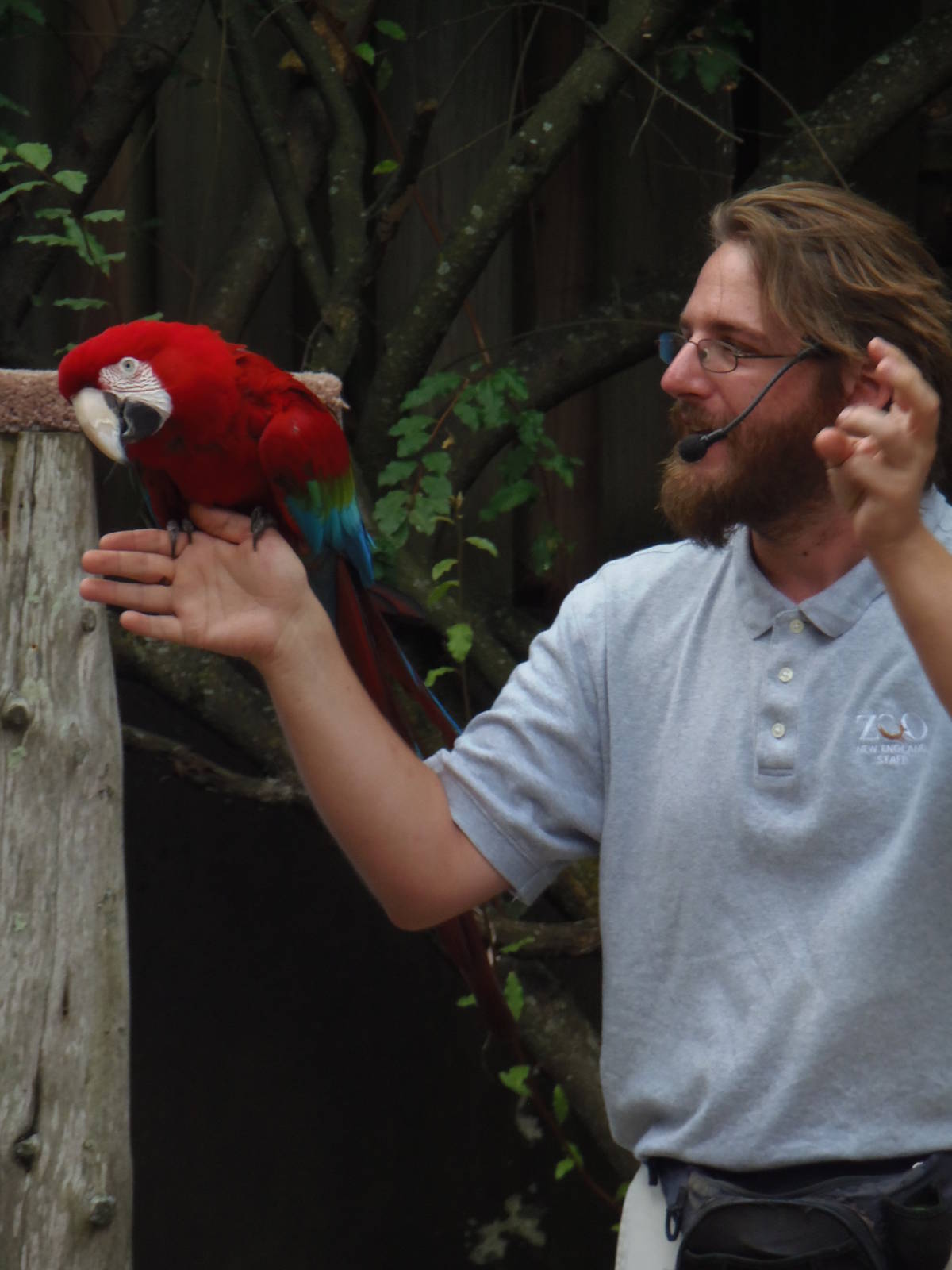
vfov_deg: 4.4
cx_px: 476
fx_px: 16391
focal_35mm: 447
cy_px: 635
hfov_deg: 3.3
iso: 125
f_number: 5
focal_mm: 82.8
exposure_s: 1/125
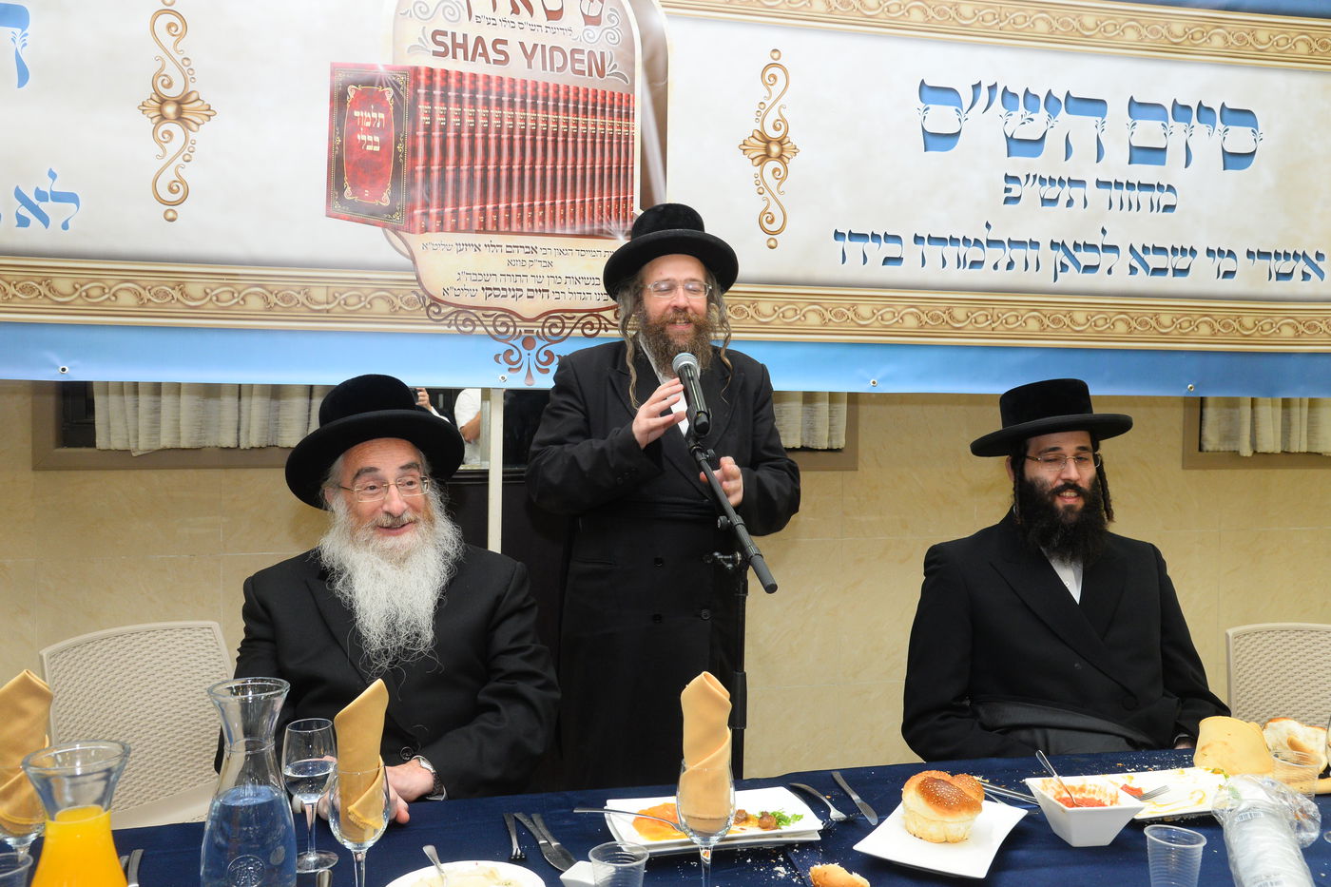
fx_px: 1183
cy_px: 444
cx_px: 666
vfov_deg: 41.1
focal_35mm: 32
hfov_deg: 58.7
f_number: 7.1
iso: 2000
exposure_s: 1/100
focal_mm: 32
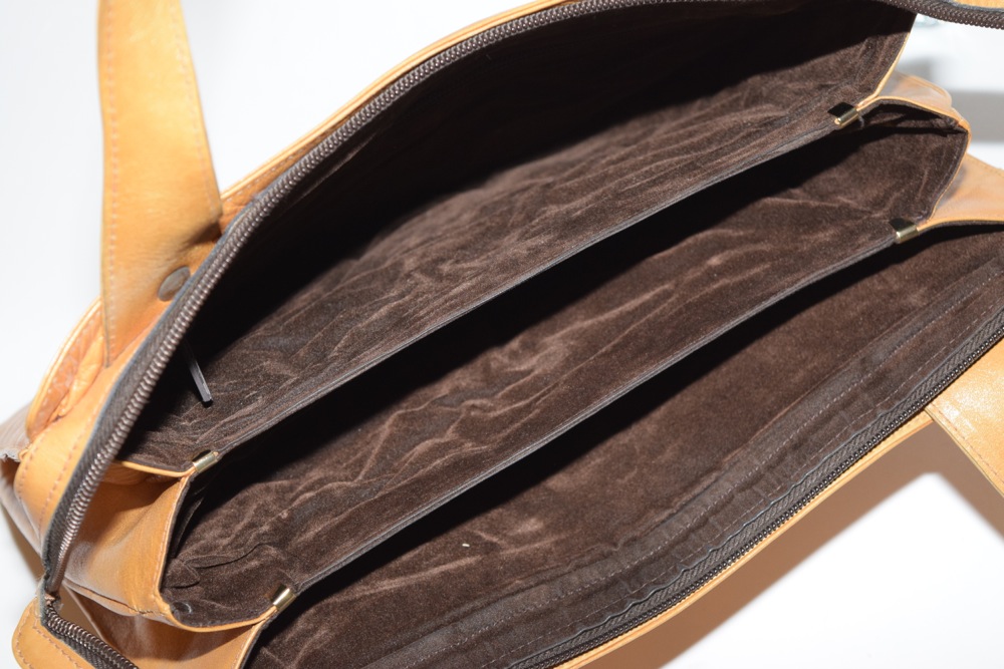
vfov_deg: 16.6
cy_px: 334
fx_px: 2301
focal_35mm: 82
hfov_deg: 24.6
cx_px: 502
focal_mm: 55
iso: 1100
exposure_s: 1/60
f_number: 5.6
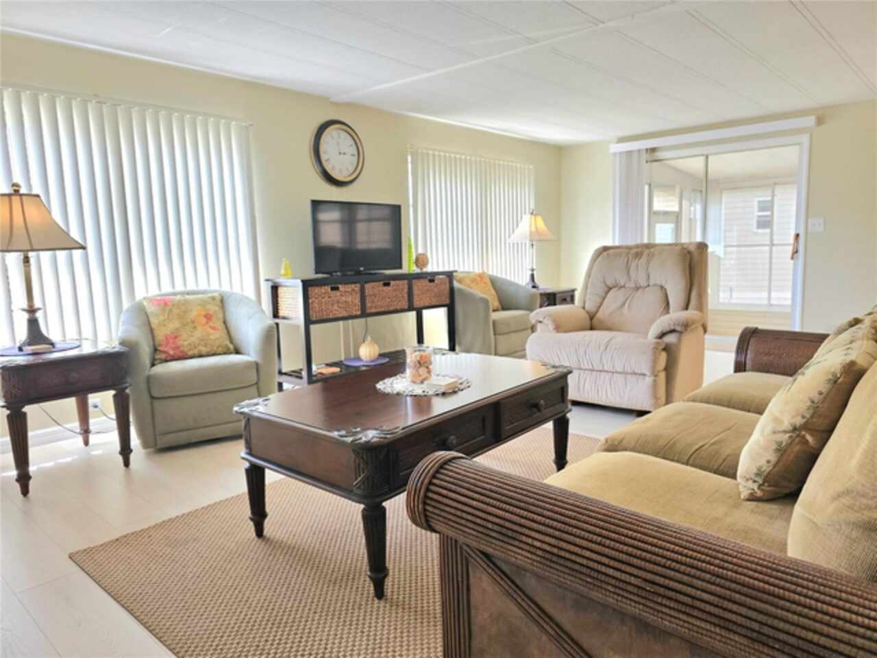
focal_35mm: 23
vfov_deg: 58.9
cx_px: 438
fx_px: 583
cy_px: 329
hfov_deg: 73.9
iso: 100
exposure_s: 1/182
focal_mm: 6.3
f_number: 1.7
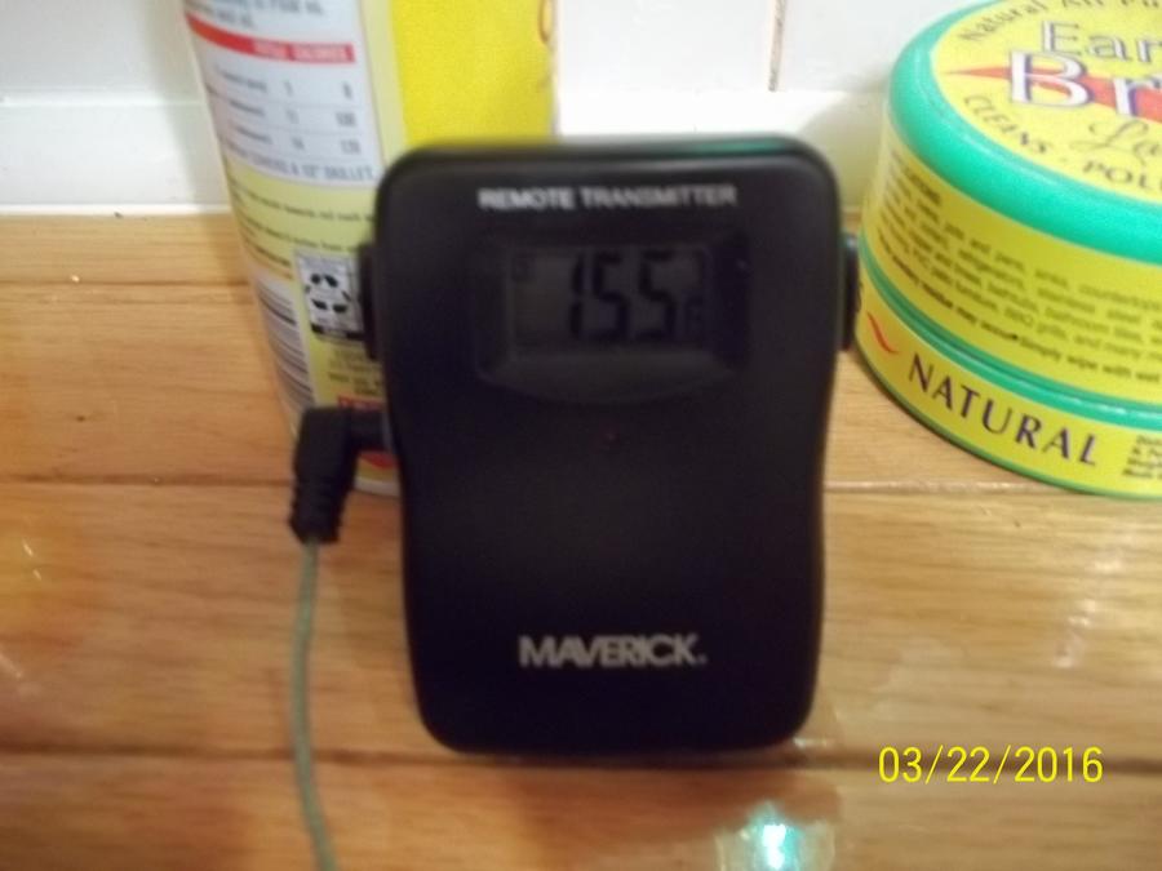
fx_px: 1074
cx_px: 581
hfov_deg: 56.8
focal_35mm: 32
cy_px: 436
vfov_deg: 44.2
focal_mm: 5.7
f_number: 2.9
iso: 335
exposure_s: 1/8
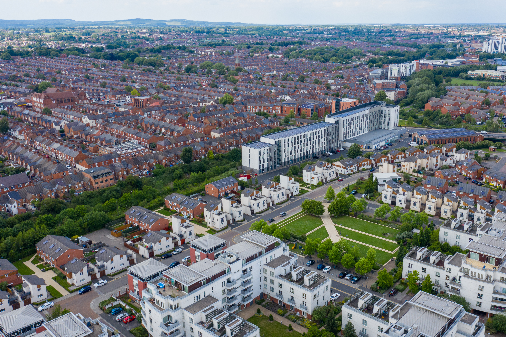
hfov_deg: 55.7
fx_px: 478
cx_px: 279
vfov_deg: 38.9
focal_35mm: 34
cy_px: 165
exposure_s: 1/320
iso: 100
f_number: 5
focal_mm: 10.3
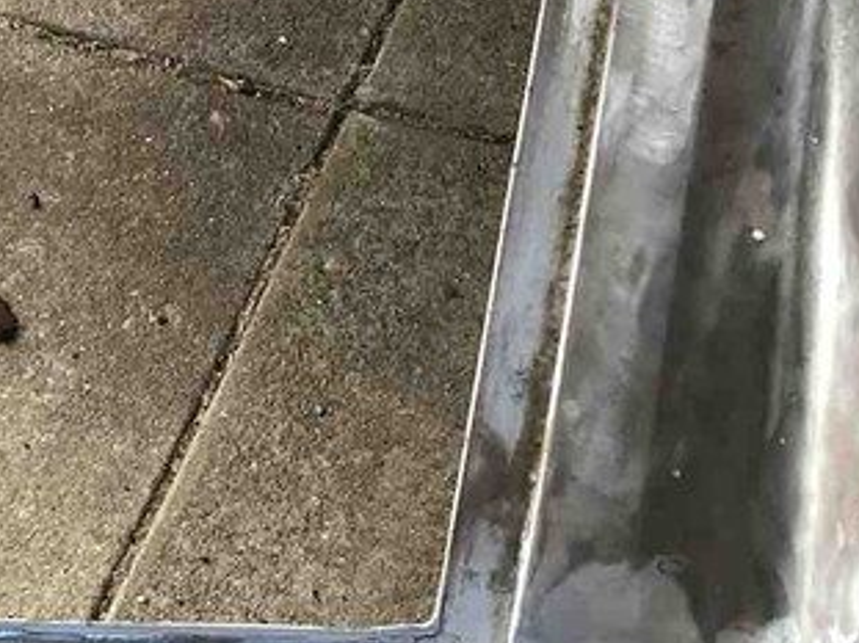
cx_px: 93
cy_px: 55
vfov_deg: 15.2
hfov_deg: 20.1
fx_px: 2381
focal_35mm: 96
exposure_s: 1/121
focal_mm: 3.99
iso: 50
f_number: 1.8
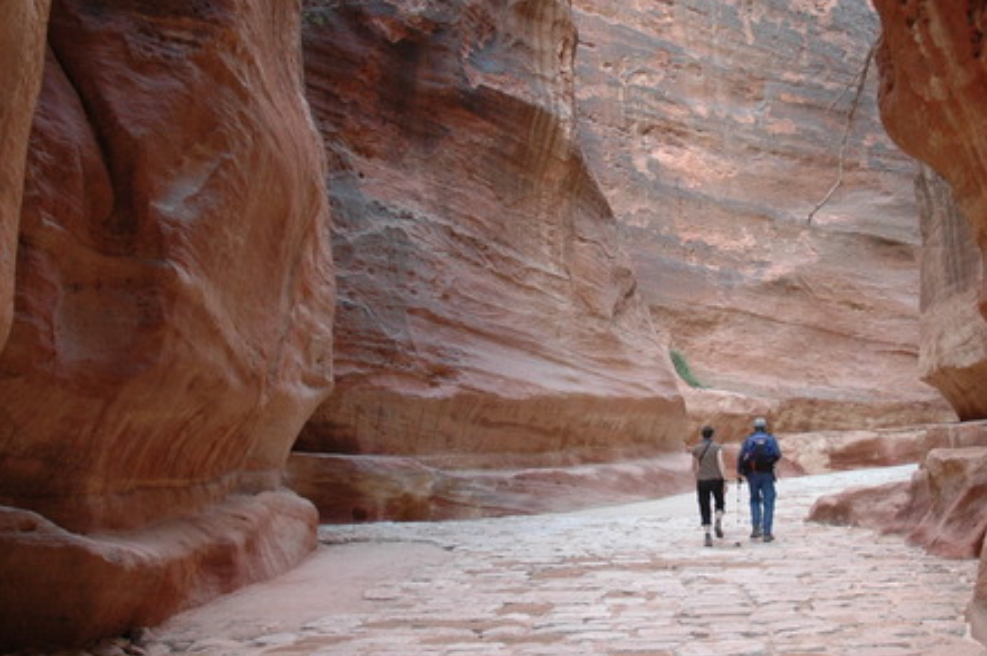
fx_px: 1205
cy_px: 313
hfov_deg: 43.9
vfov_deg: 30.5
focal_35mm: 44
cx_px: 657
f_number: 3.5
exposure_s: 1/50
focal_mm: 18
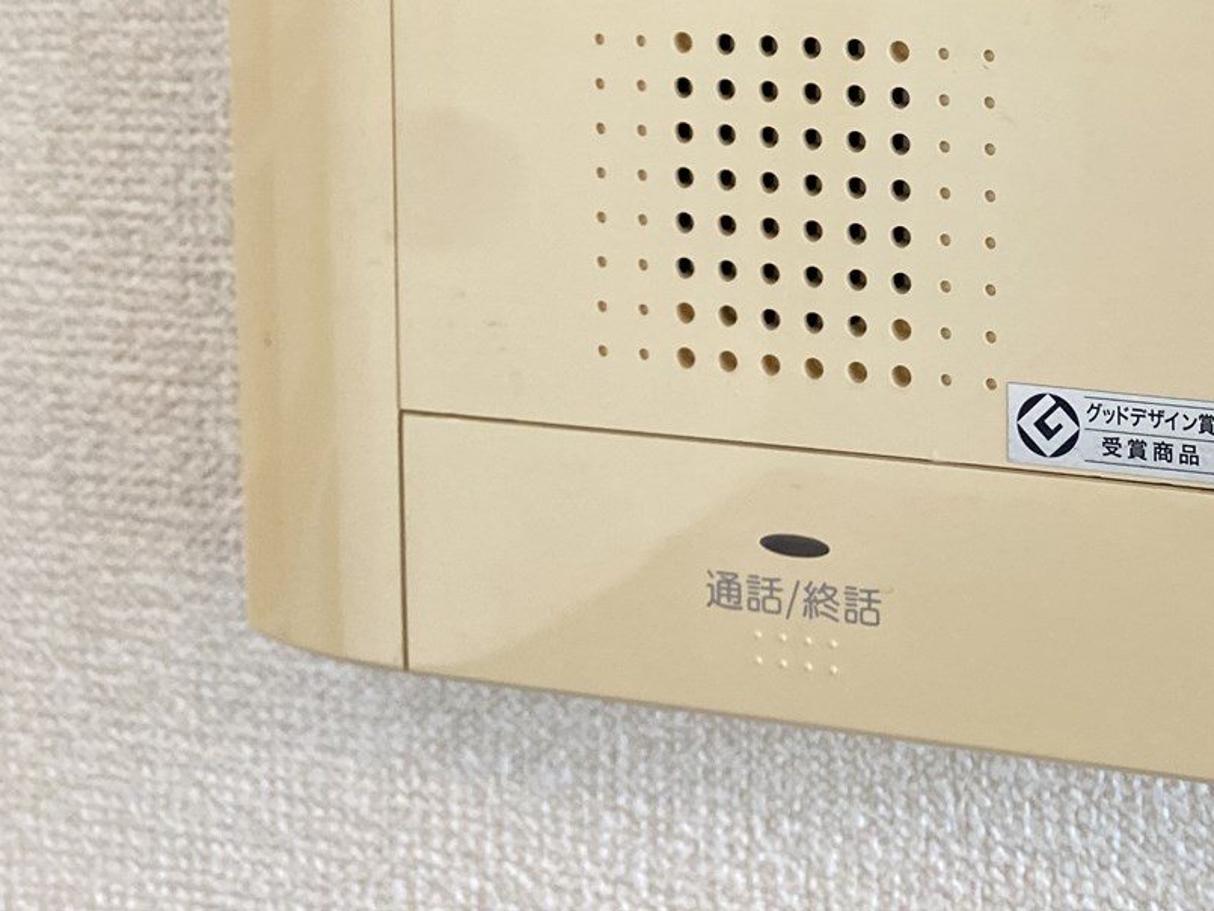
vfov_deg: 22.0
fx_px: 2175
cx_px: 926
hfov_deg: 30.6
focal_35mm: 62
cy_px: -169
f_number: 1.8
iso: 100
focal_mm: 4.25
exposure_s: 1/100
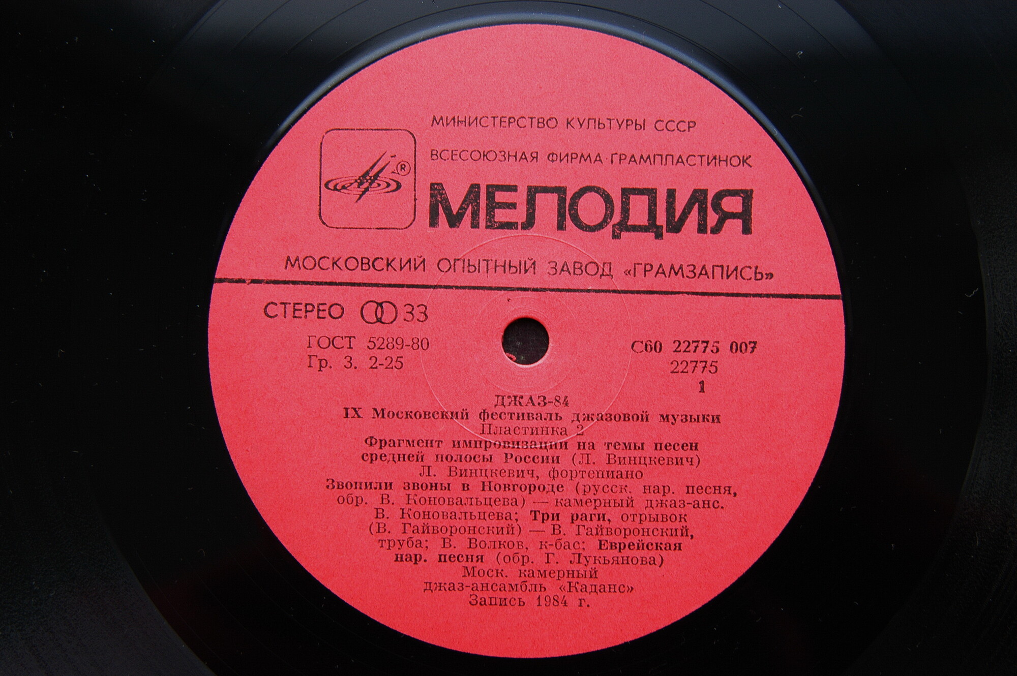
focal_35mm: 52
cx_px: 508
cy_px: 338
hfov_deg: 37.9
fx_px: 1482
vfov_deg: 25.7
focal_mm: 35
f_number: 4.5
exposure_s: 1/80
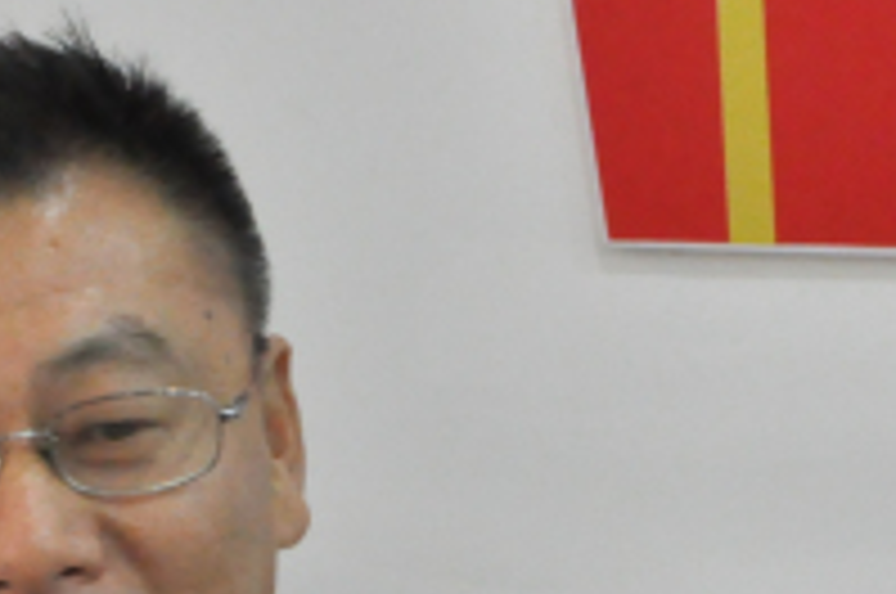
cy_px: 979
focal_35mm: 313
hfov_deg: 6.6
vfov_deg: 4.3
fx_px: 7778
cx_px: 162
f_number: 10
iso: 3200
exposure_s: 1/50
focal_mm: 52
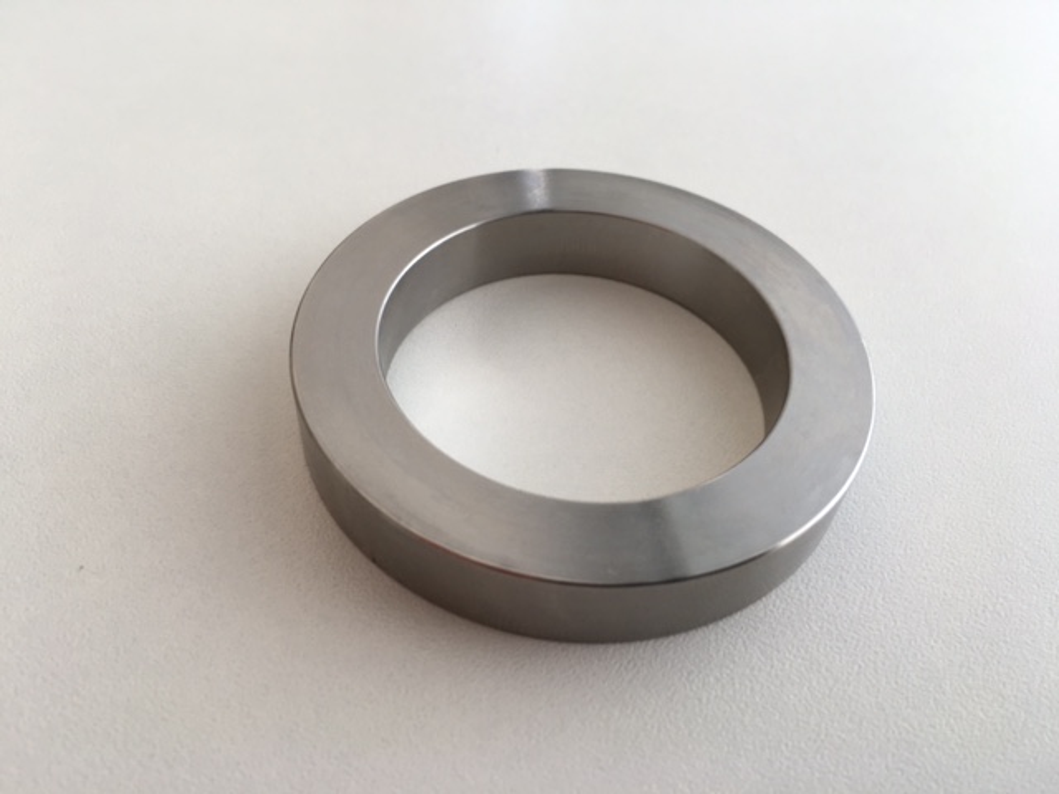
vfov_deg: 48.2
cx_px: 530
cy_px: 397
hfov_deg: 61.7
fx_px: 887
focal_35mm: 29
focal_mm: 4.15
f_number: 2.2
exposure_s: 1/100
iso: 32
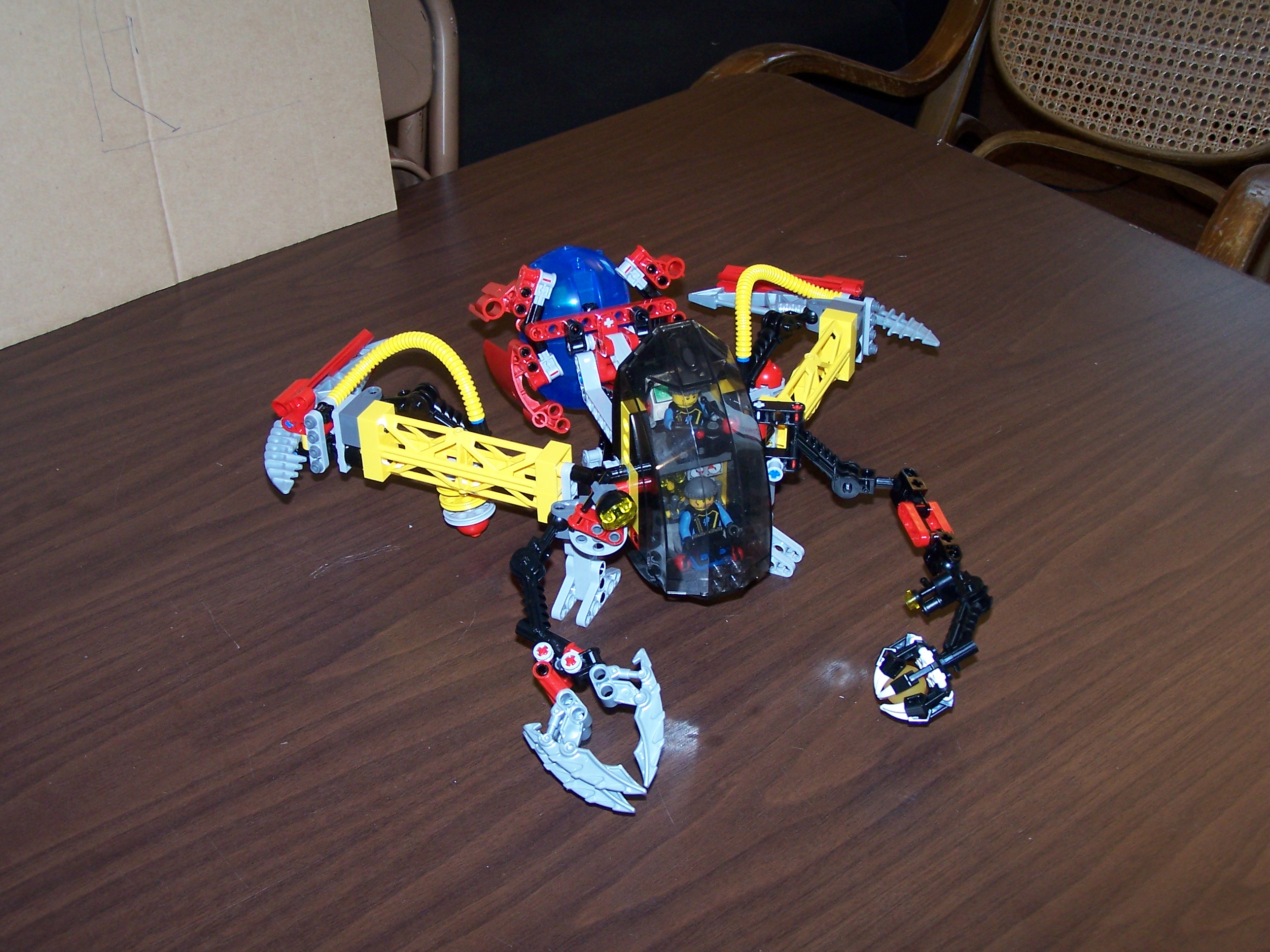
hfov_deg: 37.5
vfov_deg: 28.6
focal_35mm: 51
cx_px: 635
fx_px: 1871
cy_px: 476
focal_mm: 8.5
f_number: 3
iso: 140
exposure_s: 1/60
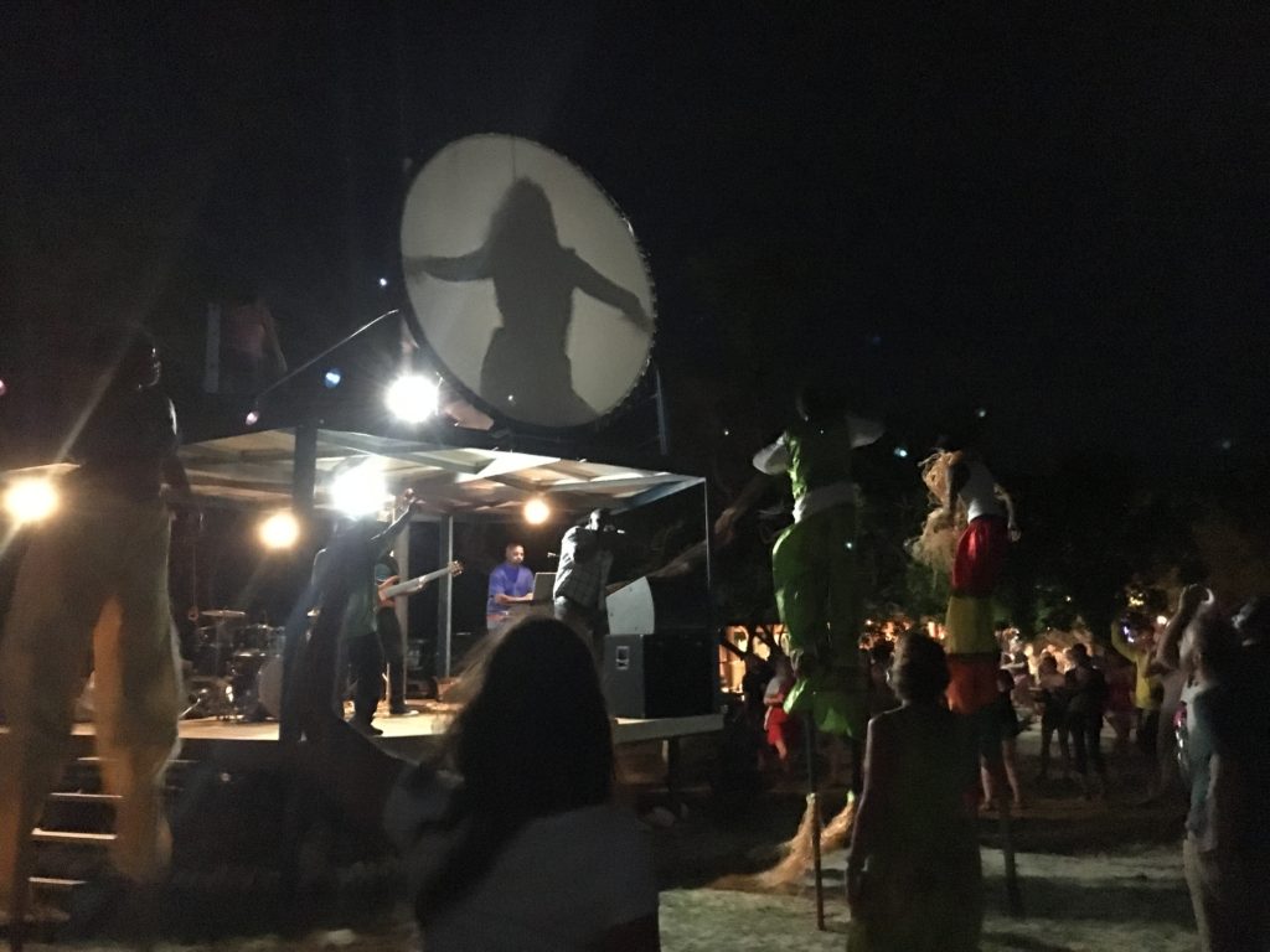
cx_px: 635
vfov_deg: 48.2
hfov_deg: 61.7
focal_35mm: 29
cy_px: 476
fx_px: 1064
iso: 2000
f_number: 2.2
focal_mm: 4.15
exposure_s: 1/15
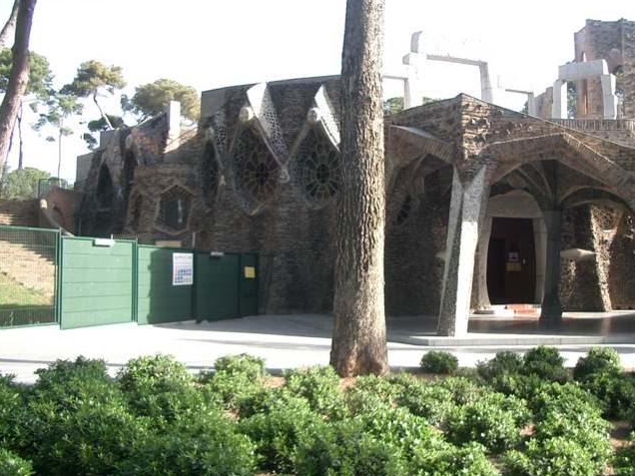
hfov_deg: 42.6
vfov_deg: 32.9
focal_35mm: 44
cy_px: 230
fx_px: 807
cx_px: 393
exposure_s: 1/250
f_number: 2.6
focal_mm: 5.8
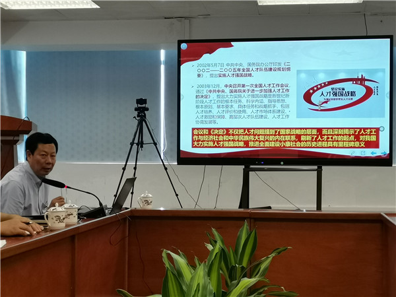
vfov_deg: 21.9
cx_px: 198
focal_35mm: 67
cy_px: 148
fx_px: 766
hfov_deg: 29.0
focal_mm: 4.75
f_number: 1.8
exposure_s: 1/100
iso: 250
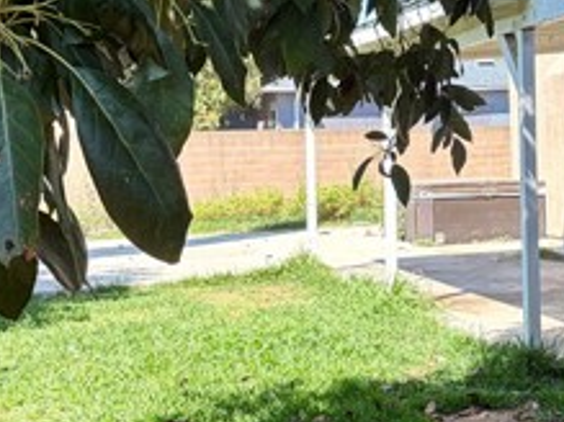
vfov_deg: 19.3
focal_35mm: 76
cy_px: 162
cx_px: 476
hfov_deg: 25.1
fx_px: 1238
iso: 64
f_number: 1.6
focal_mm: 5.96
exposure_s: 1/791
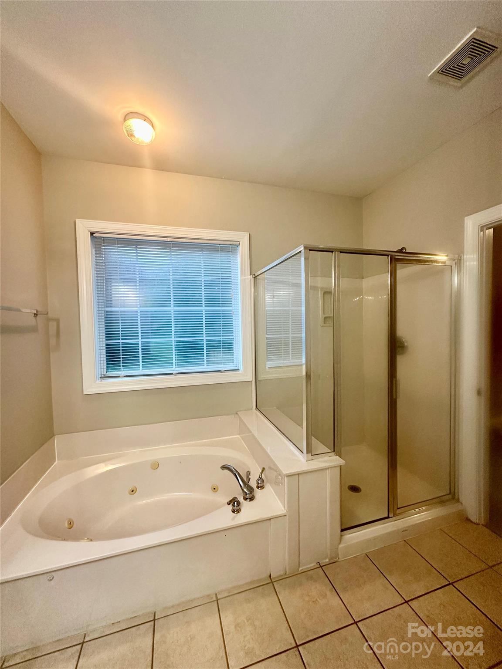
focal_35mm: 14
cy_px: 334
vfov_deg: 102.1
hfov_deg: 85.7
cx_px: 251
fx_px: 271
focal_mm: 2.22
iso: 200
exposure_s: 1/120
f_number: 2.2
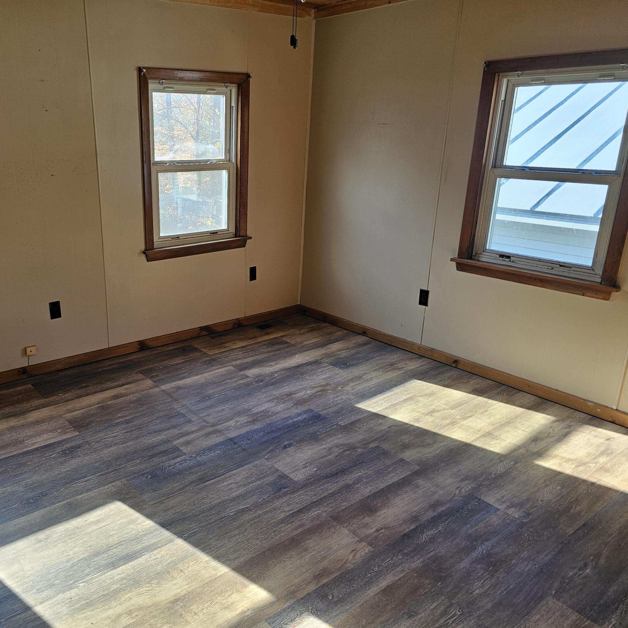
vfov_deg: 57.3
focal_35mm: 28
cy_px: 312
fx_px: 575
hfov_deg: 56.2
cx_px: 213
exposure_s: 1/120
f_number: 1.7
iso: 50
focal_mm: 6.3
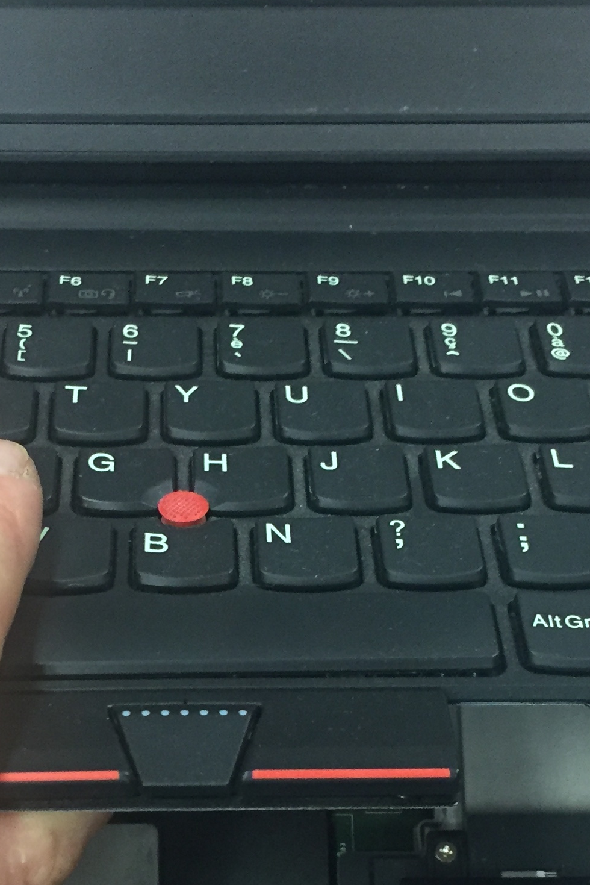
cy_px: 731
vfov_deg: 29.3
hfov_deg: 20.3
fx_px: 1646
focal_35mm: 67
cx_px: 208
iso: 200
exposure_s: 1/33
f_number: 2.2
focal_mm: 4.15
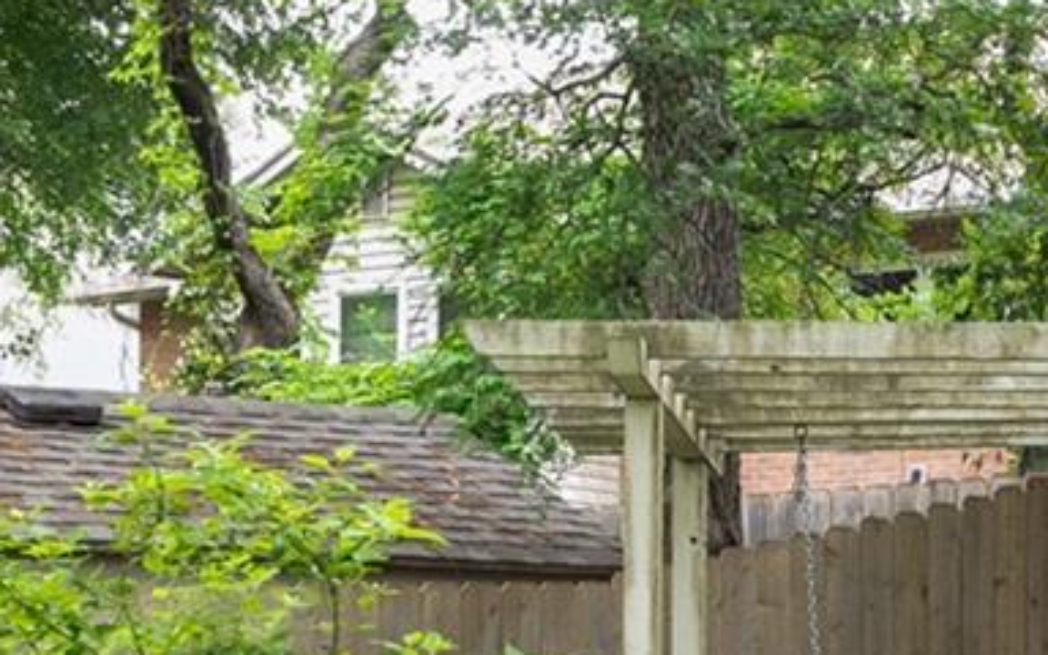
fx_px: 3570
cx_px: 1070
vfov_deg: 10.2
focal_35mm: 125
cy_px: 872
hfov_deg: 16.3
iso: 250
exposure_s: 1/2.5
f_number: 10
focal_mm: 23
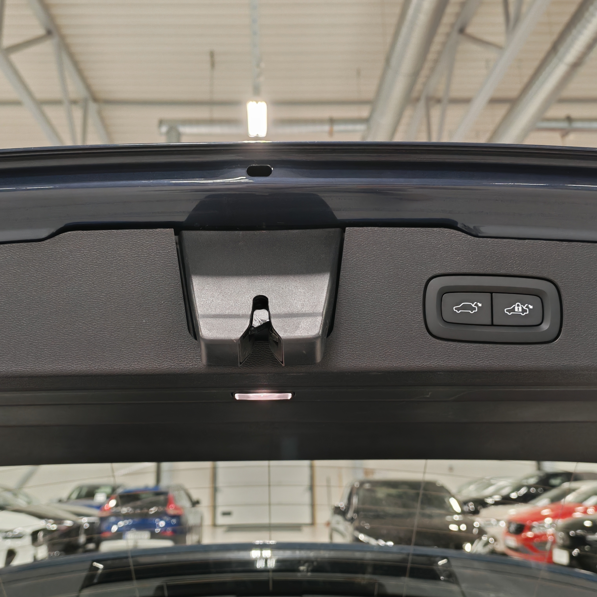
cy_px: 299
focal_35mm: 38
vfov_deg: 43.9
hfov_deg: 43.8
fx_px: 741
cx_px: 278
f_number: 1.9
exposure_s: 1/100
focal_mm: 6.12
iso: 800
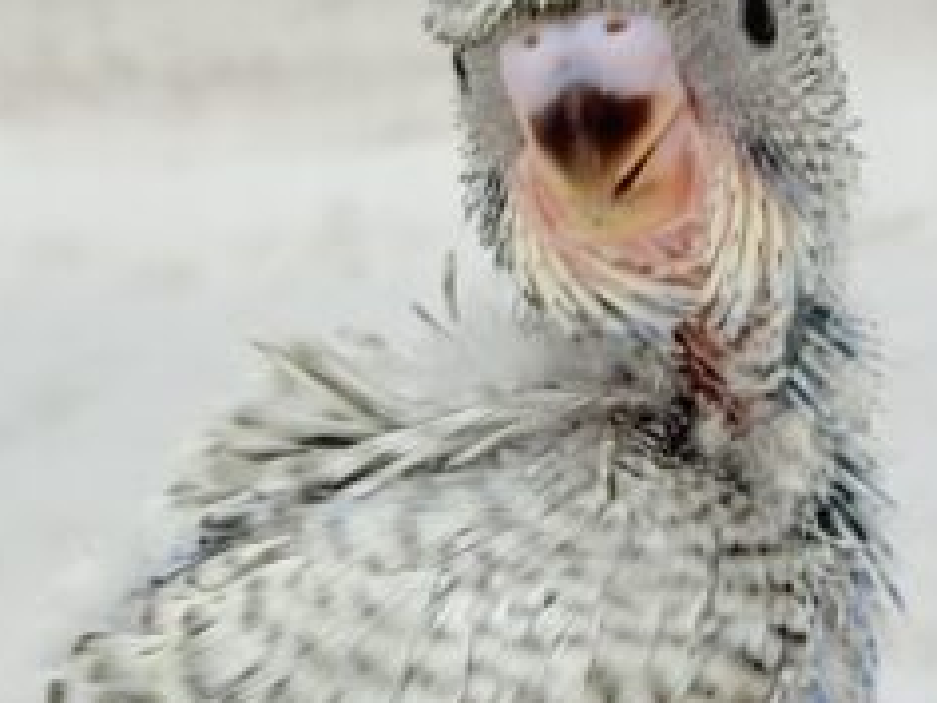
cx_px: 417
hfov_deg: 14.0
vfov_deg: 10.5
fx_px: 3817
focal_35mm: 141
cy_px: 373
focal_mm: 5.96
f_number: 1.6
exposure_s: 1/100
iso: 64
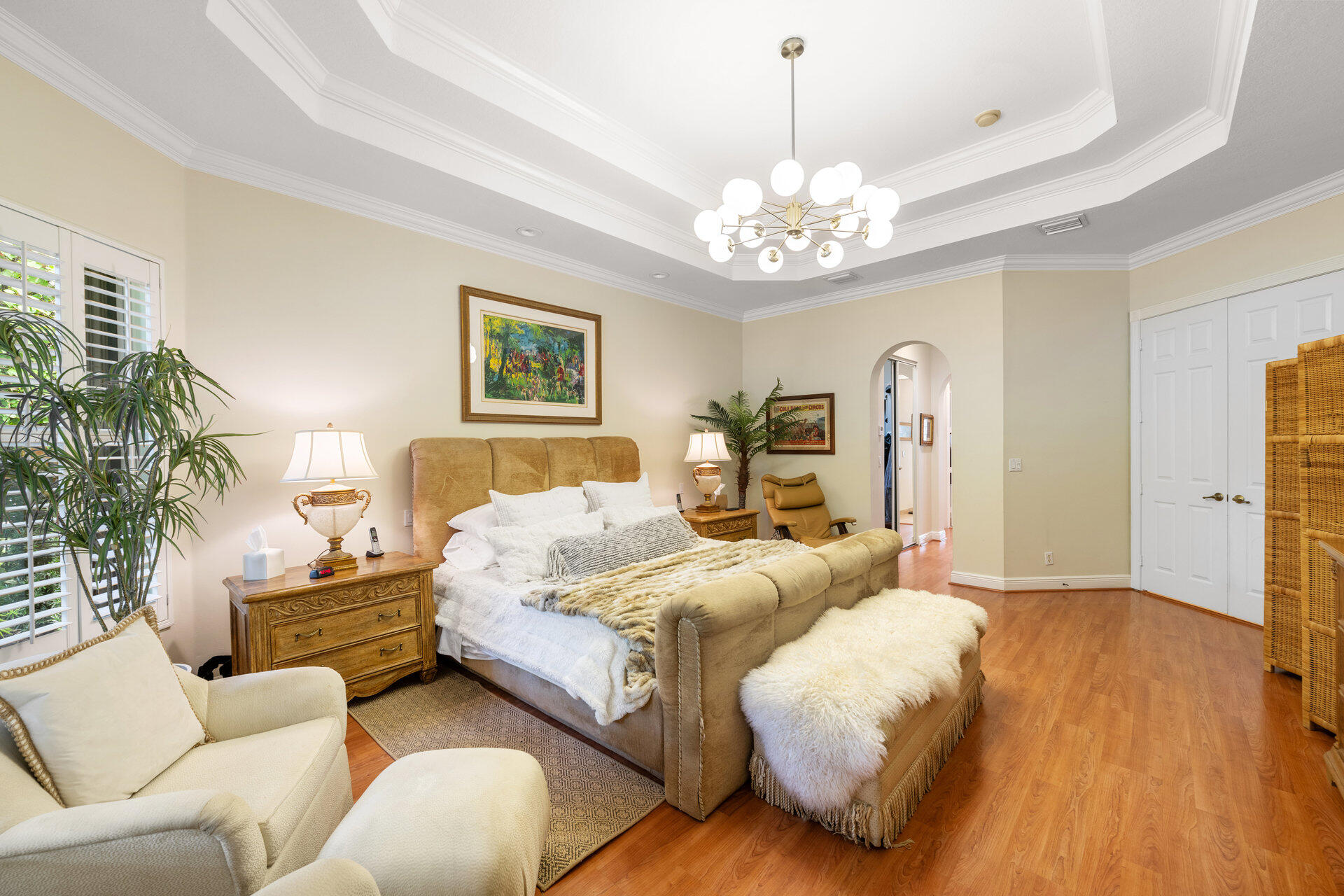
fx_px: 523
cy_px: 448
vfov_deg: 81.2
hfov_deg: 104.3
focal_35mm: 14
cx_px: 672
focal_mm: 14
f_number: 7.1
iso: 125
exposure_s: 1/3
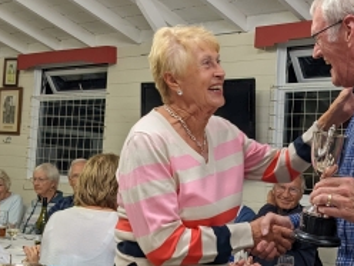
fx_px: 675
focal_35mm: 66
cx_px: 229
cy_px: 102
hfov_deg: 29.2
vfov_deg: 22.2
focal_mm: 4.38
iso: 322
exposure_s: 1/99.9
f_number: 1.73
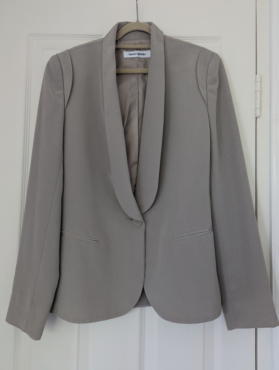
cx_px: 143
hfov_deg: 55.0
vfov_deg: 69.3
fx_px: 268
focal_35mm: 25
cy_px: 178
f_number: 1.85
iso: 119
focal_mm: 6.81
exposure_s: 1/29
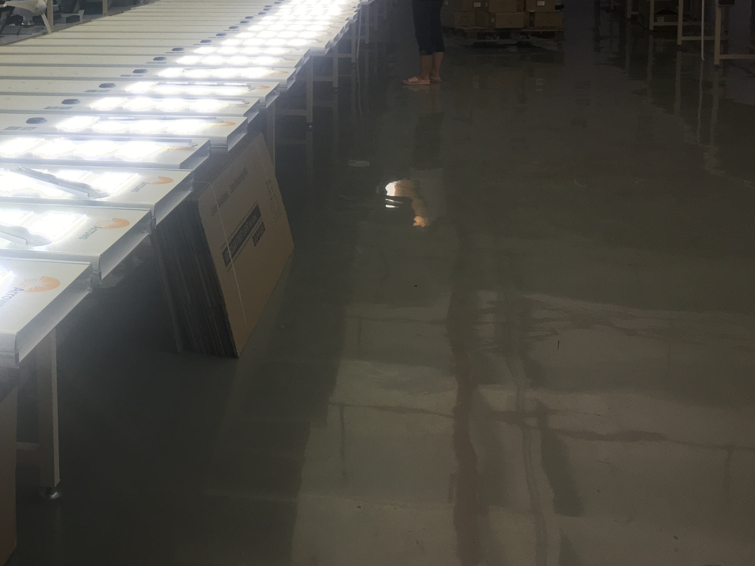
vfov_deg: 26.4
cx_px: 89
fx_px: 1178
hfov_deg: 33.8
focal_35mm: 54
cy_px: 87
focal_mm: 4.15
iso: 40
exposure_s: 1/100
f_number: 2.2
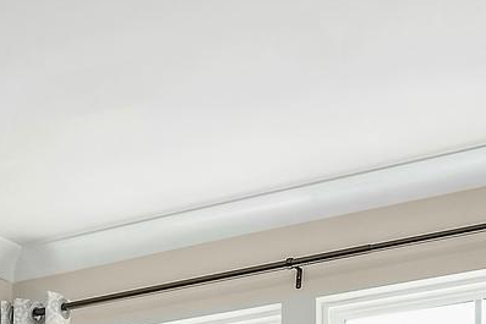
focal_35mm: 98
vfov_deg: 12.1
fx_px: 1323
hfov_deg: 19.1
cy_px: 695
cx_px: -160
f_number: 8
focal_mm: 19
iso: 320
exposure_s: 1/25
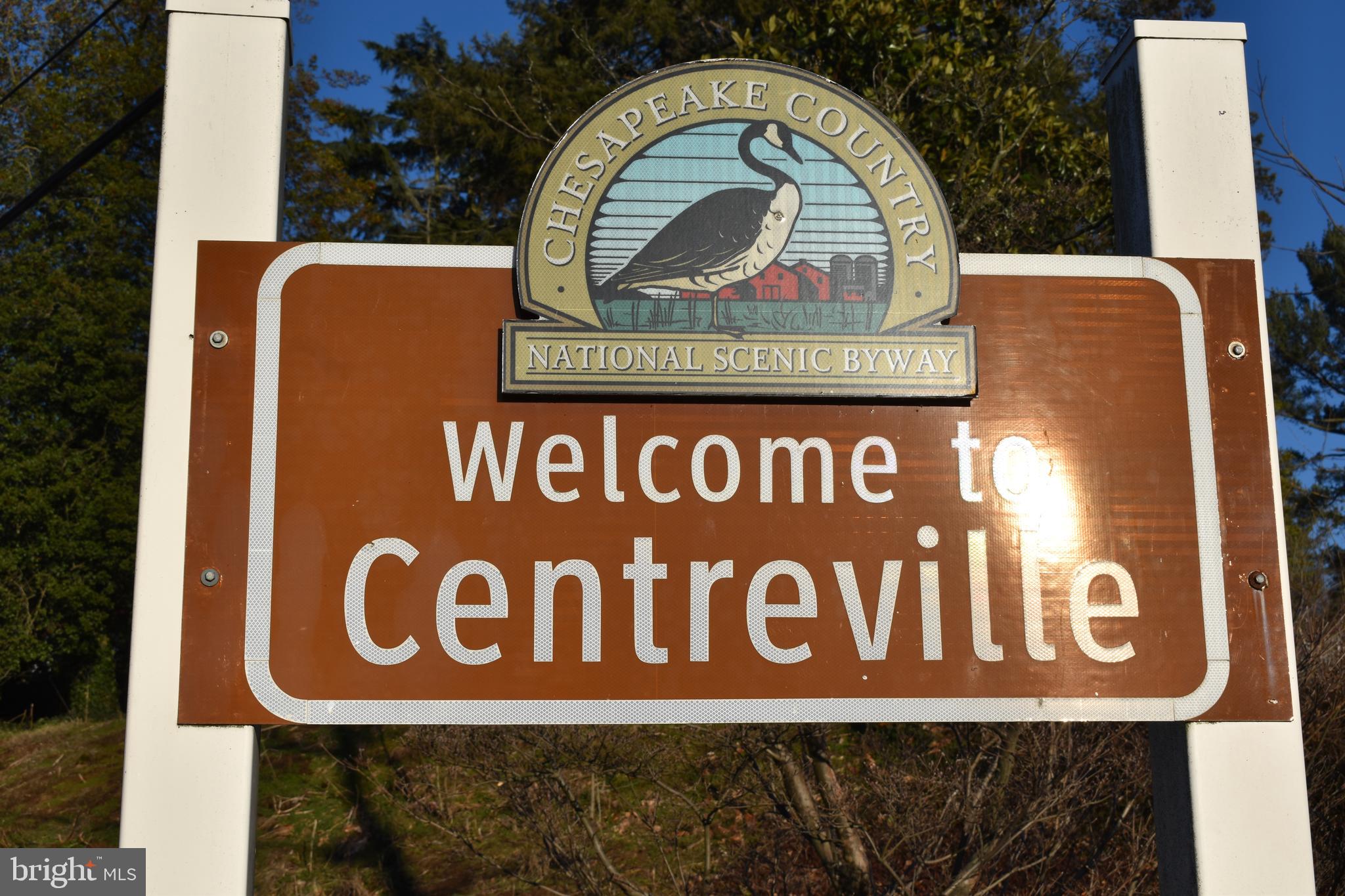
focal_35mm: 57
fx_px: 2129
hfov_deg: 35.1
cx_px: 672
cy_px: 448
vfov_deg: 23.8
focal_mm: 38
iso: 100
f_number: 10
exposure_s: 1/400
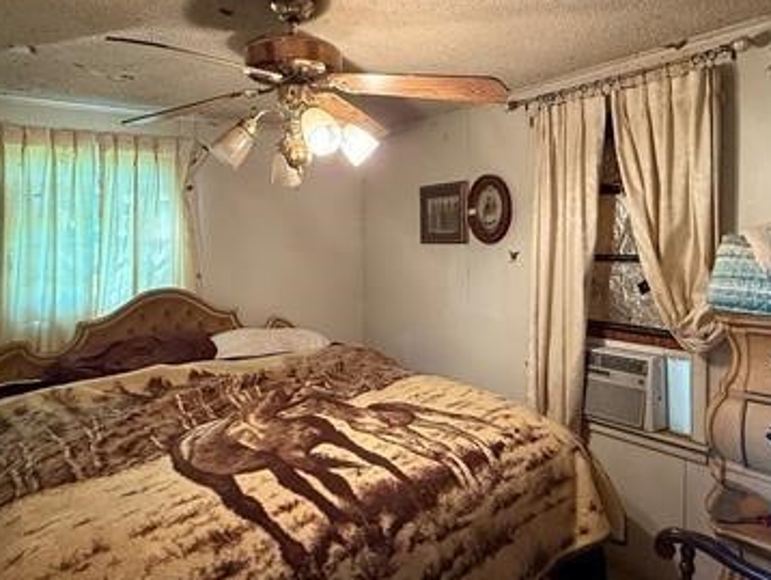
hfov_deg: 69.4
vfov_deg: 54.8
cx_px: 386
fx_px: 557
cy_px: 252
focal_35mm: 25
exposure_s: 1/60
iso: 500
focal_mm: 2.22
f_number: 2.2
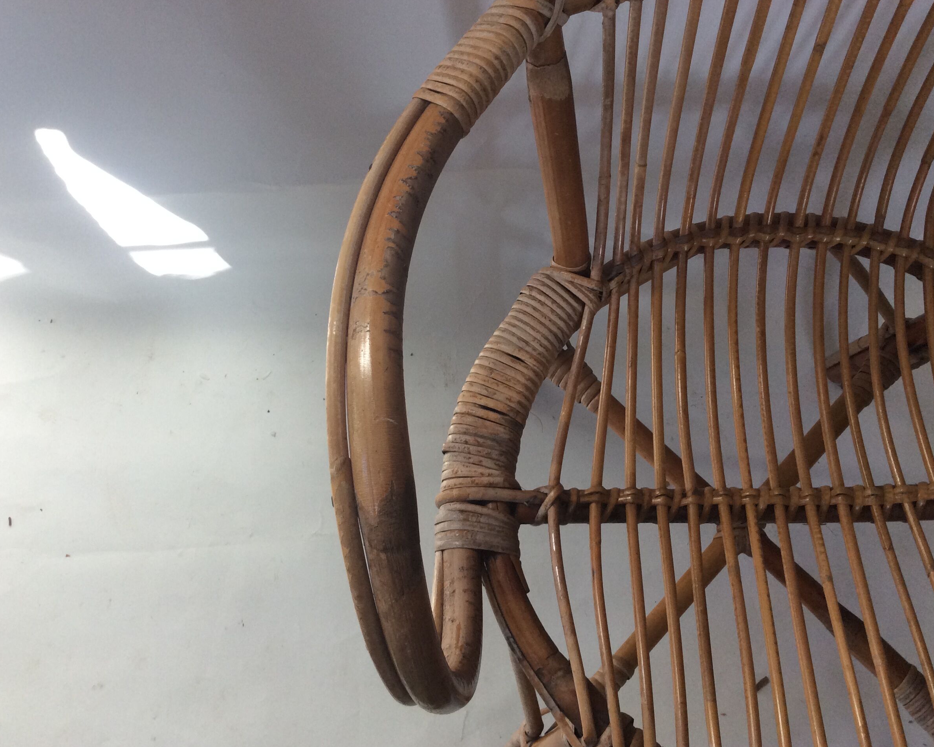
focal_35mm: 34
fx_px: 940
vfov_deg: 43.4
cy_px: 371
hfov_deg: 52.8
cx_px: 493
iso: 64
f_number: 2.4
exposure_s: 1/100
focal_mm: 3.3
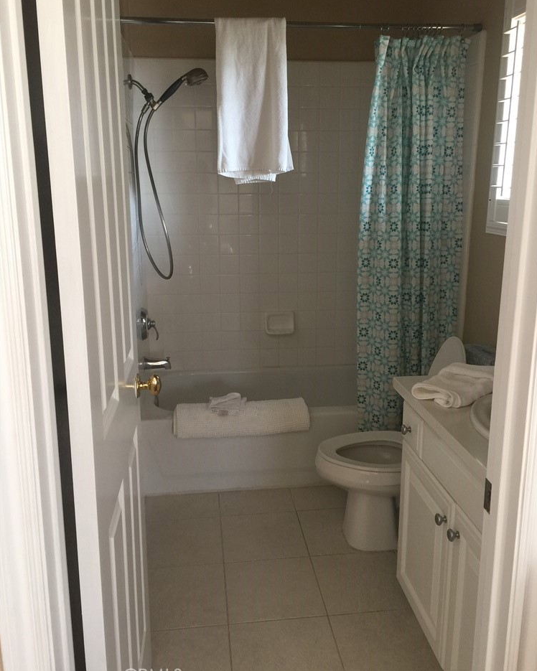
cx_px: 274
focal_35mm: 31
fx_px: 616
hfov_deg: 47.1
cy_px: 318
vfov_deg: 57.1
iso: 40
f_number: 2.2
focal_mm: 4.15
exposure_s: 1/15
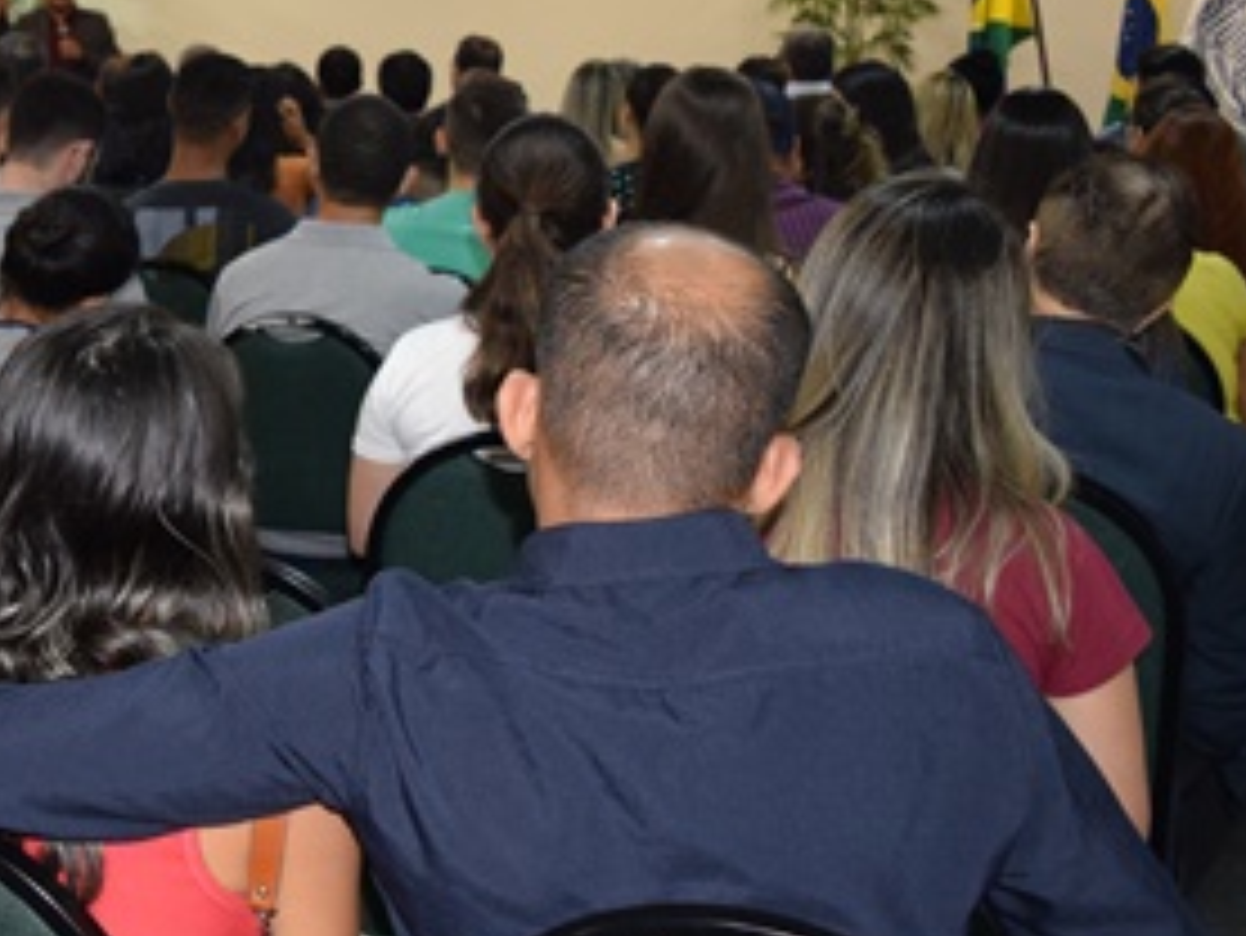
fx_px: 2161
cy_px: 340
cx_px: -49
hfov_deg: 29.6
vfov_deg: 24.4
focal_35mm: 60
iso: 1400
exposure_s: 1/60
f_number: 3.5
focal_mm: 18
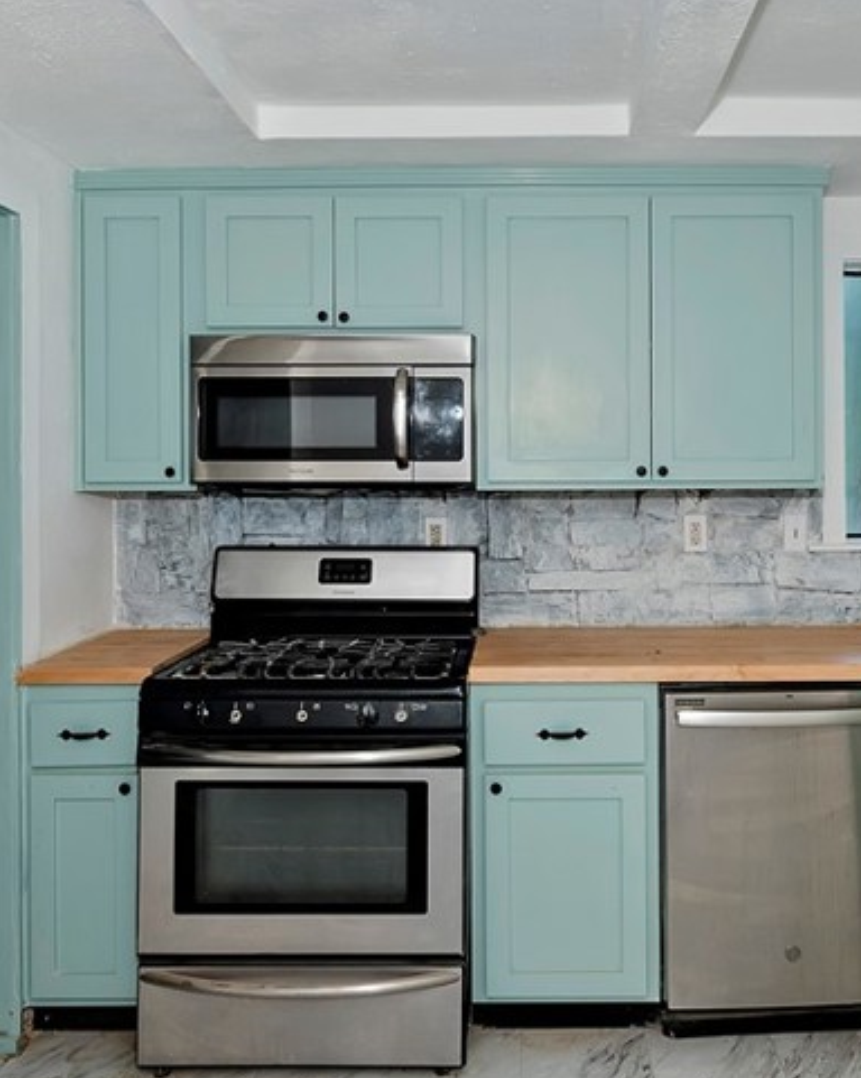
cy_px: 510
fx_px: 957
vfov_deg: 58.8
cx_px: 534
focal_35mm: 30
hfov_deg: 48.0
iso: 400
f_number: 8
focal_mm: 10
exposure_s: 1/30
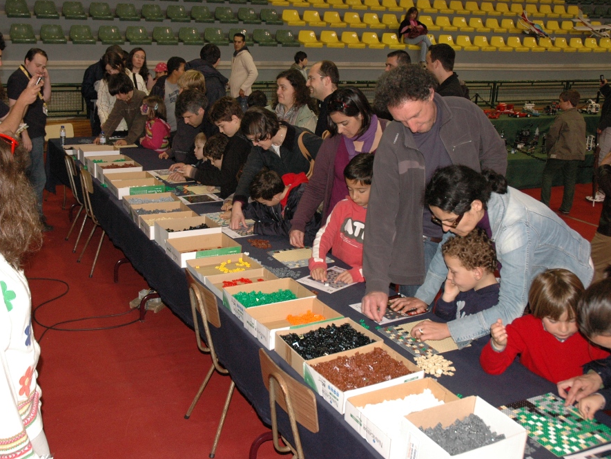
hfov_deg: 46.6
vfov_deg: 36.0
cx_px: 260
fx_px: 706
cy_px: 227
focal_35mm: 40
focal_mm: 24
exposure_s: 1/60
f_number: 5.6
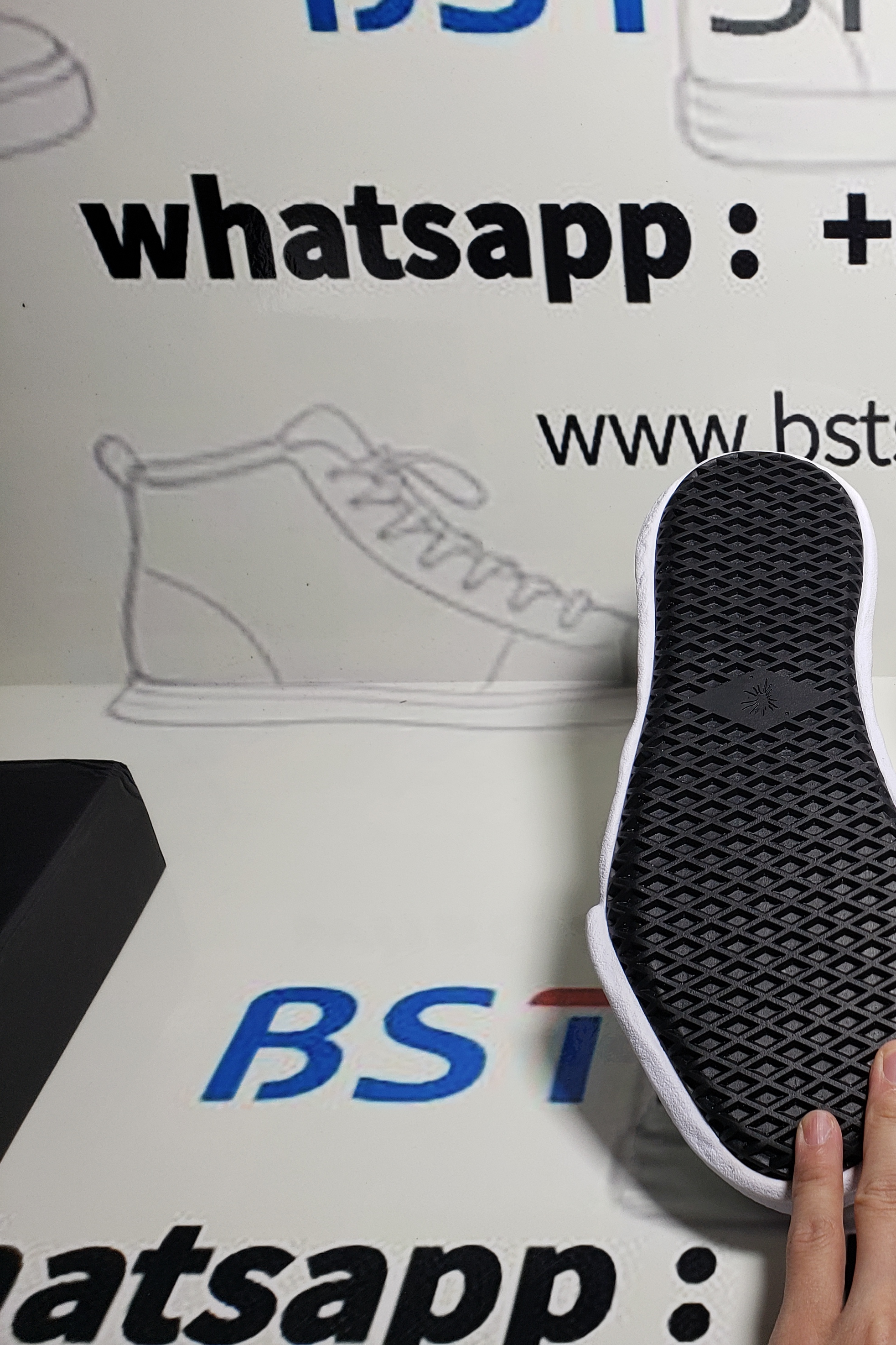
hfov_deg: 32.7
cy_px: 655
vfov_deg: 51.9
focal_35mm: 37
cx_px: 917
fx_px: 1381
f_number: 2.4
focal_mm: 4.3
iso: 50
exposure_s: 1/196
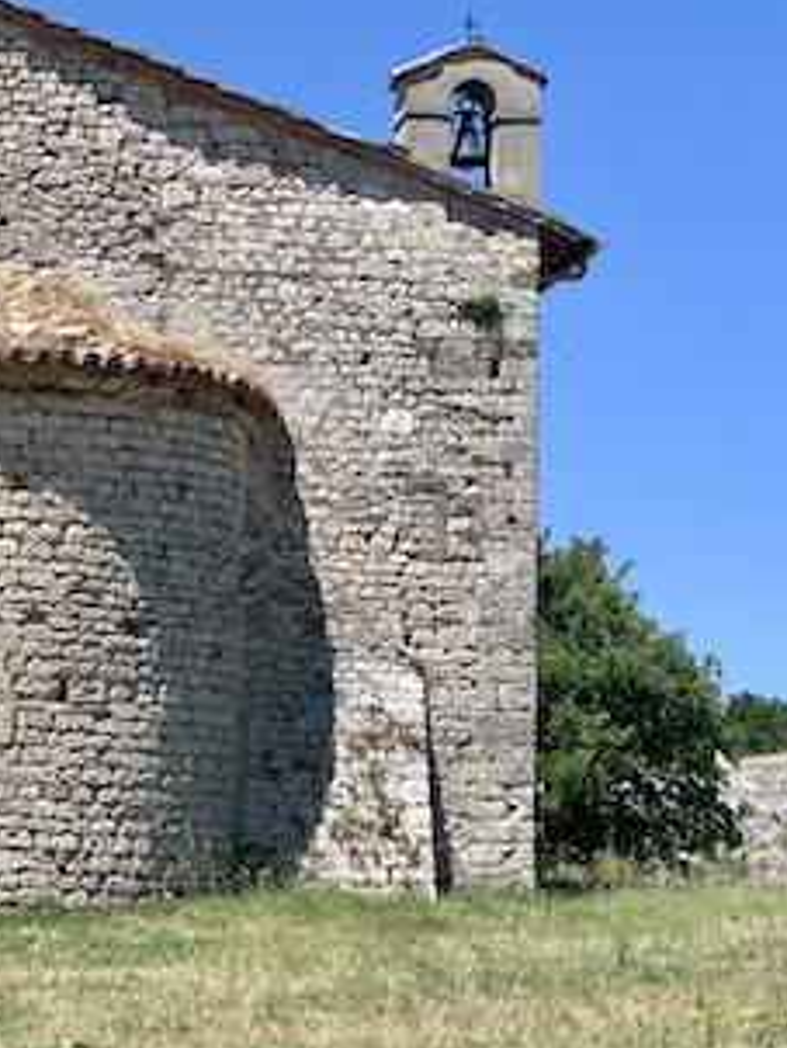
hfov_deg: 16.7
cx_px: -49
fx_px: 2603
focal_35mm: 86
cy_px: 456
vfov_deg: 22.7
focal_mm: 6
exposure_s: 1/1065
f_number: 2.4
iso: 16
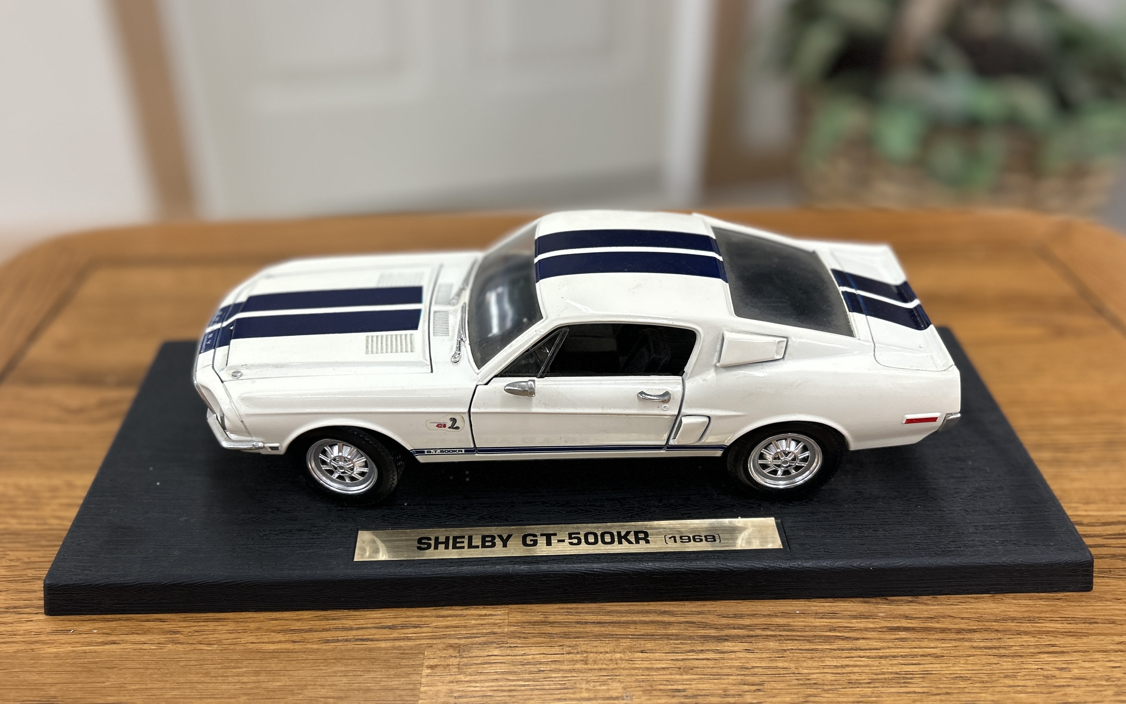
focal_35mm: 28
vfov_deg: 44.4
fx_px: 859
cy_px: 411
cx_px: 567
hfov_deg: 66.5
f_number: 1.5
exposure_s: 1/120
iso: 100
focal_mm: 5.7
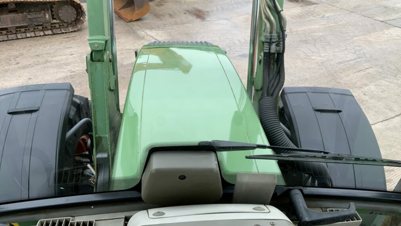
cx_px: 200
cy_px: 99
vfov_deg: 36.6
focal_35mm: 32
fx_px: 340
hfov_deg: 61.0
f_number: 1.8
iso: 32
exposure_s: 1/122
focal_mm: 3
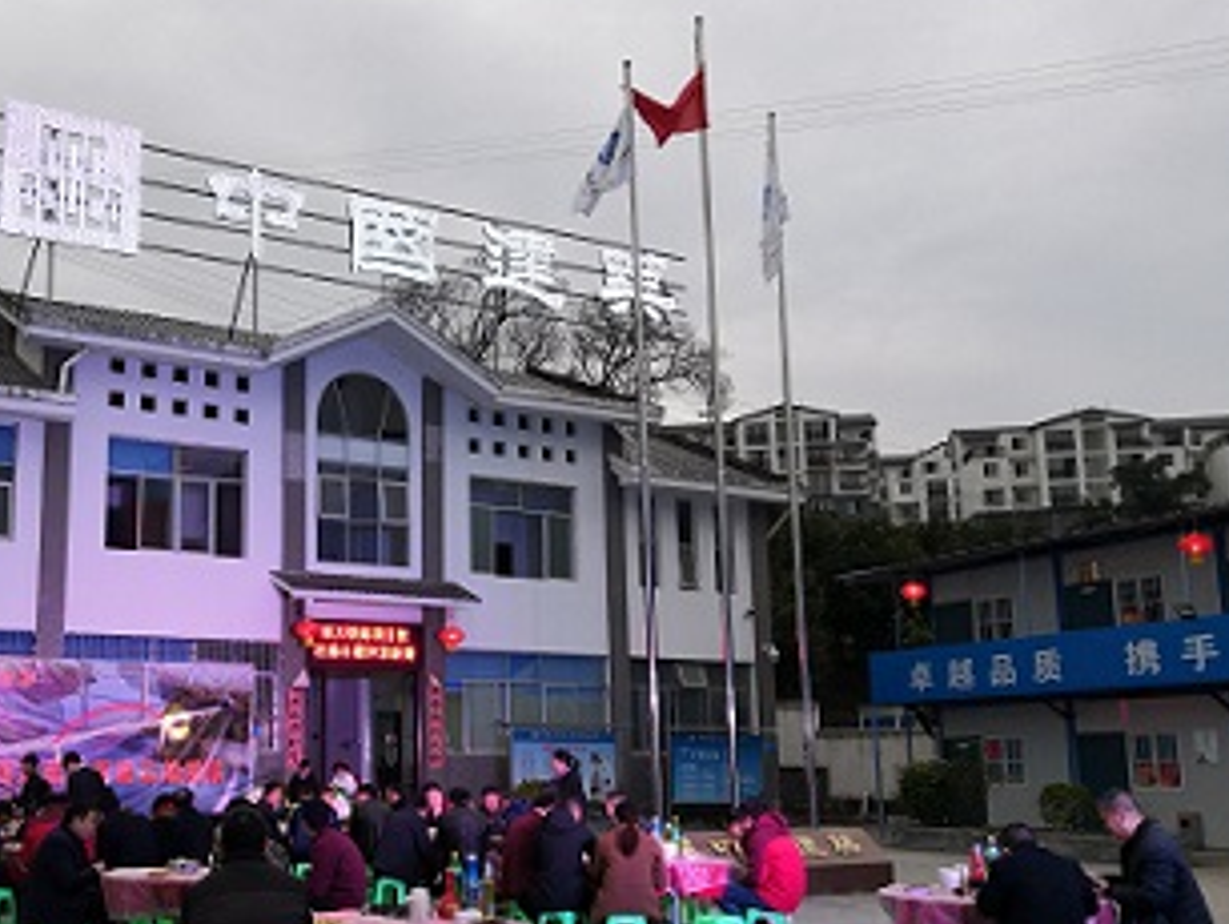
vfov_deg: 38.5
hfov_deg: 49.1
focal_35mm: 37
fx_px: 1315
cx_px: 398
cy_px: 572
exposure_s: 1/120
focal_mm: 3.95
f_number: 1.8
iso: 200
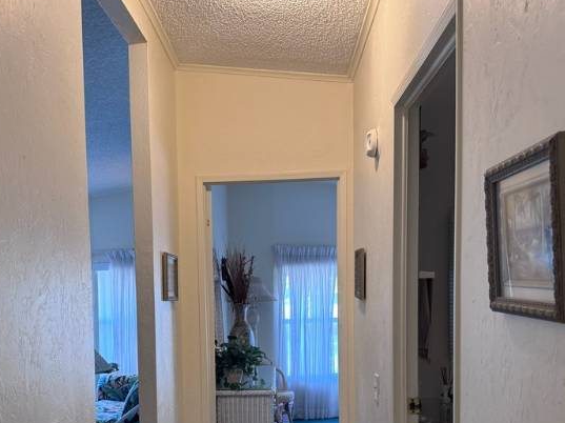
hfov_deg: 48.7
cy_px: 318
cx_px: 229
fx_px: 620
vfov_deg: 36.8
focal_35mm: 38
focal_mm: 6.76
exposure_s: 1/120
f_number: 1.78
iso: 200
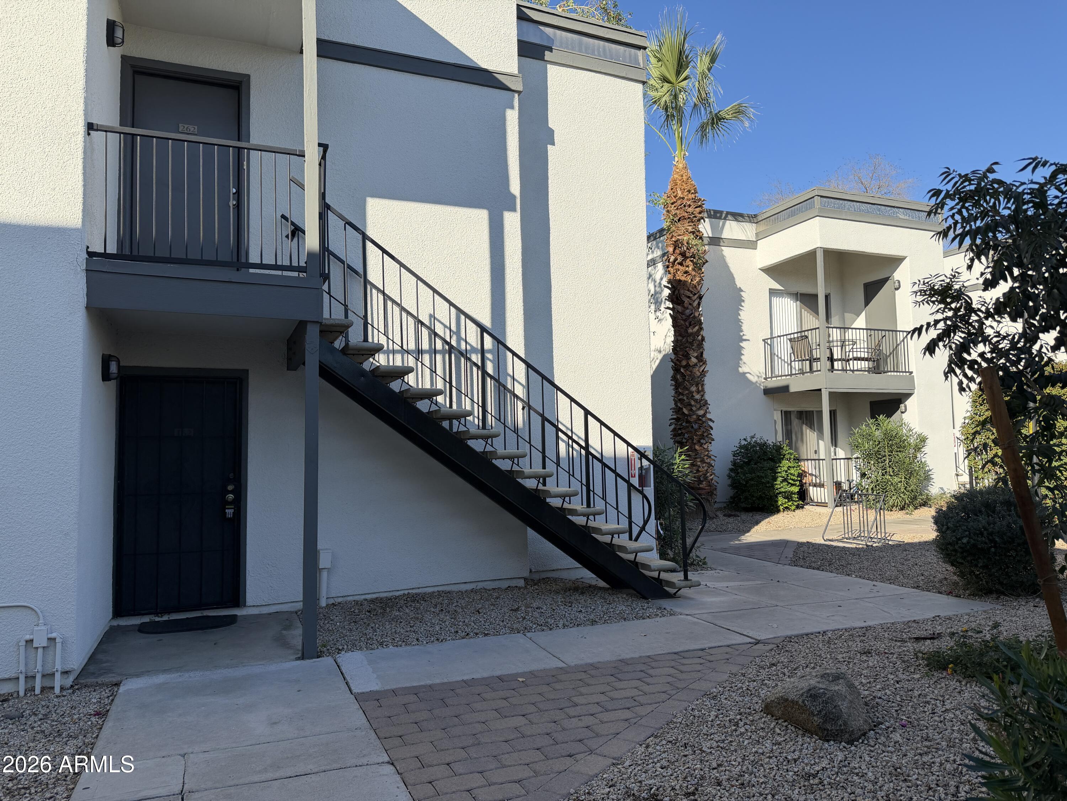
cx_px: 534
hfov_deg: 71.6
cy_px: 400
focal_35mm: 24
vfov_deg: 56.8
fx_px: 740
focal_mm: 6.76
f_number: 1.78
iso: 100
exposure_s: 1/3145
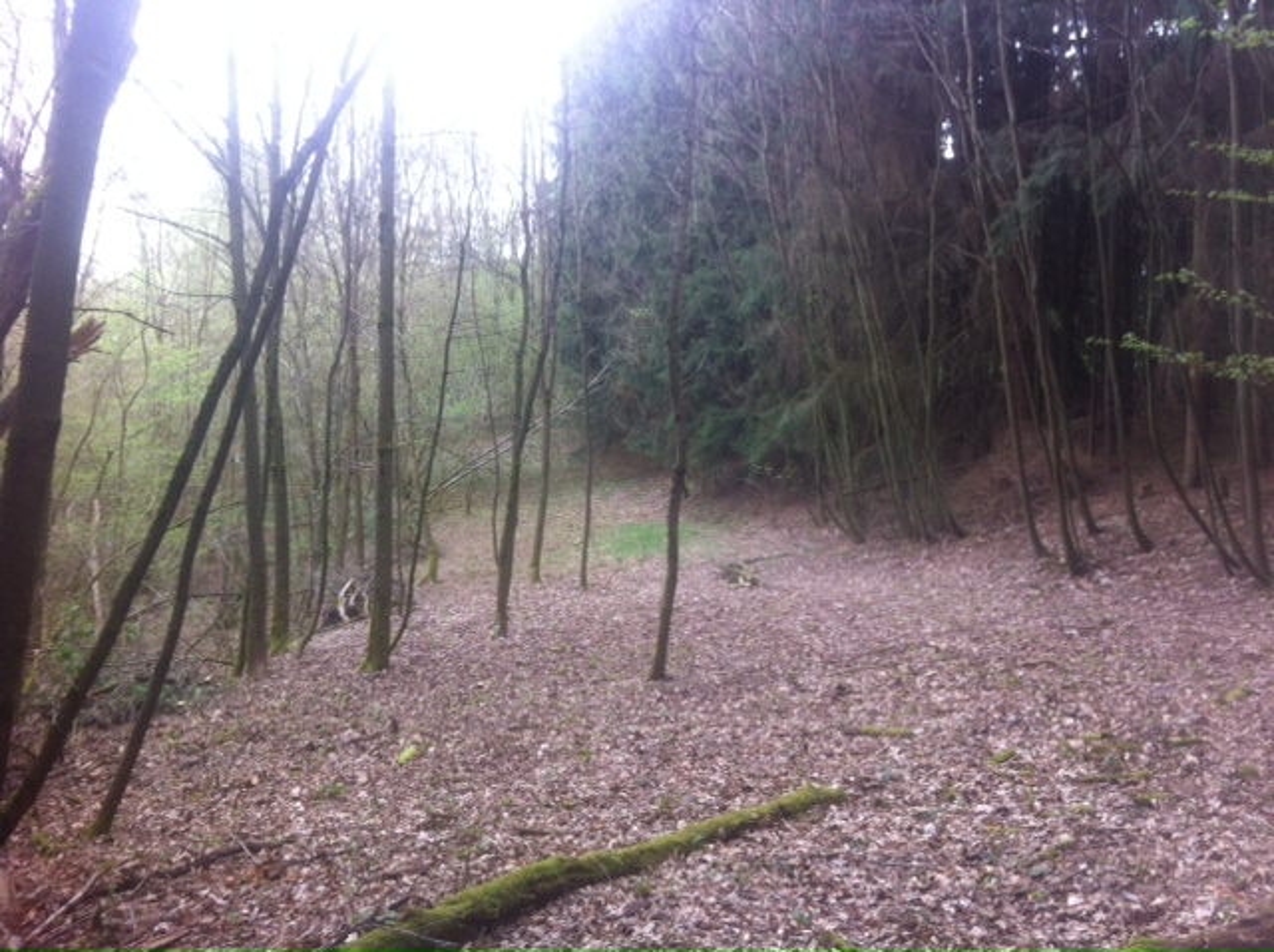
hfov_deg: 52.7
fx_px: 1286
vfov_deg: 40.6
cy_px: 476
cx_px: 637
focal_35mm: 35
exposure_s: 1/40
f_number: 2.8
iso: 80
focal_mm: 3.85
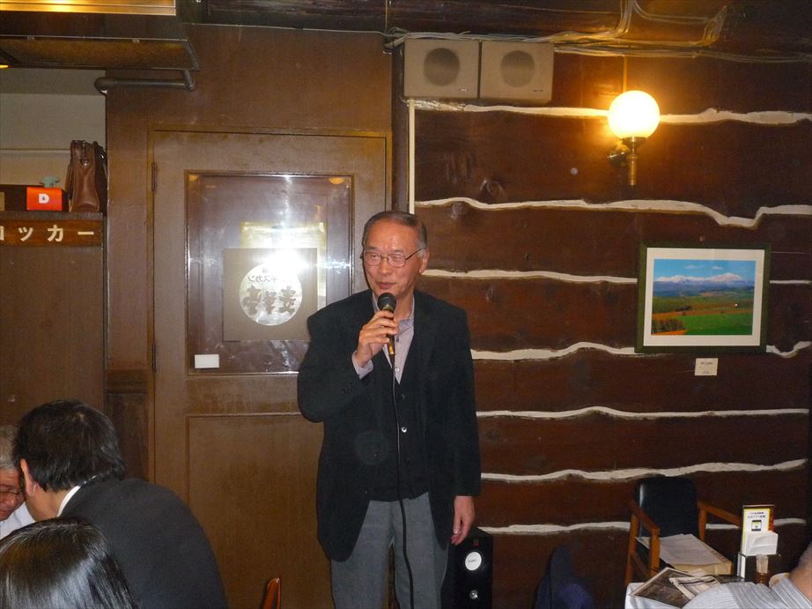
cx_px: 406
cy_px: 304
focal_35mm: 36
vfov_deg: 39.6
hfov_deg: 51.4
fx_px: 844
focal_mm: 5.3
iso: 400
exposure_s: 1/30
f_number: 3.4
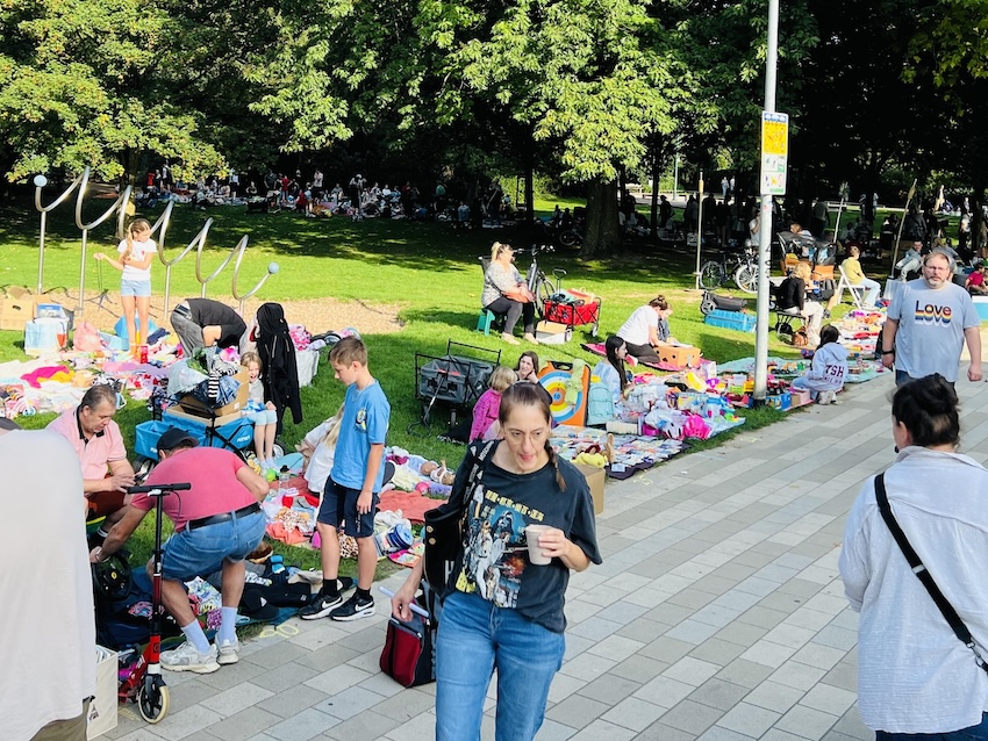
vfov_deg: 53.1
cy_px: 370
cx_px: 494
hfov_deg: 67.3
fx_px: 742
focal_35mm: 26
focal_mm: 5.7
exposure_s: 1/1159
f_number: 1.5
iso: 50
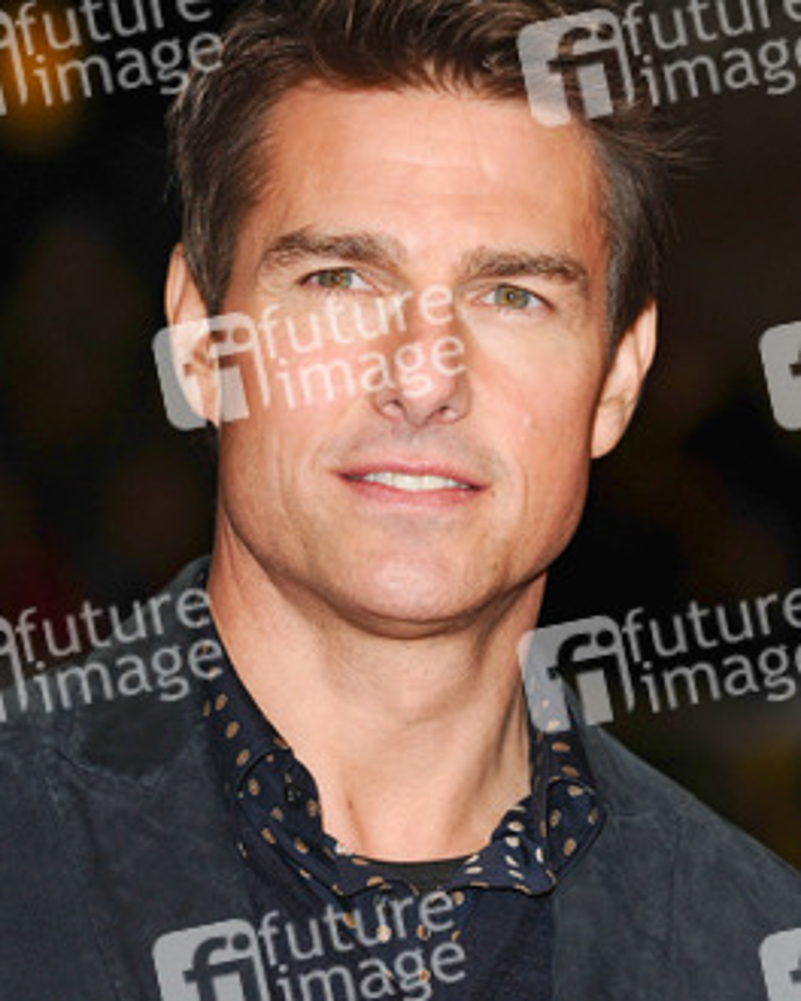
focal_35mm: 205
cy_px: 510
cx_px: 399
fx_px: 6075
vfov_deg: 9.4
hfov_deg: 7.5
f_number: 4.5
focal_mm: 120
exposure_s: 1/200
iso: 320
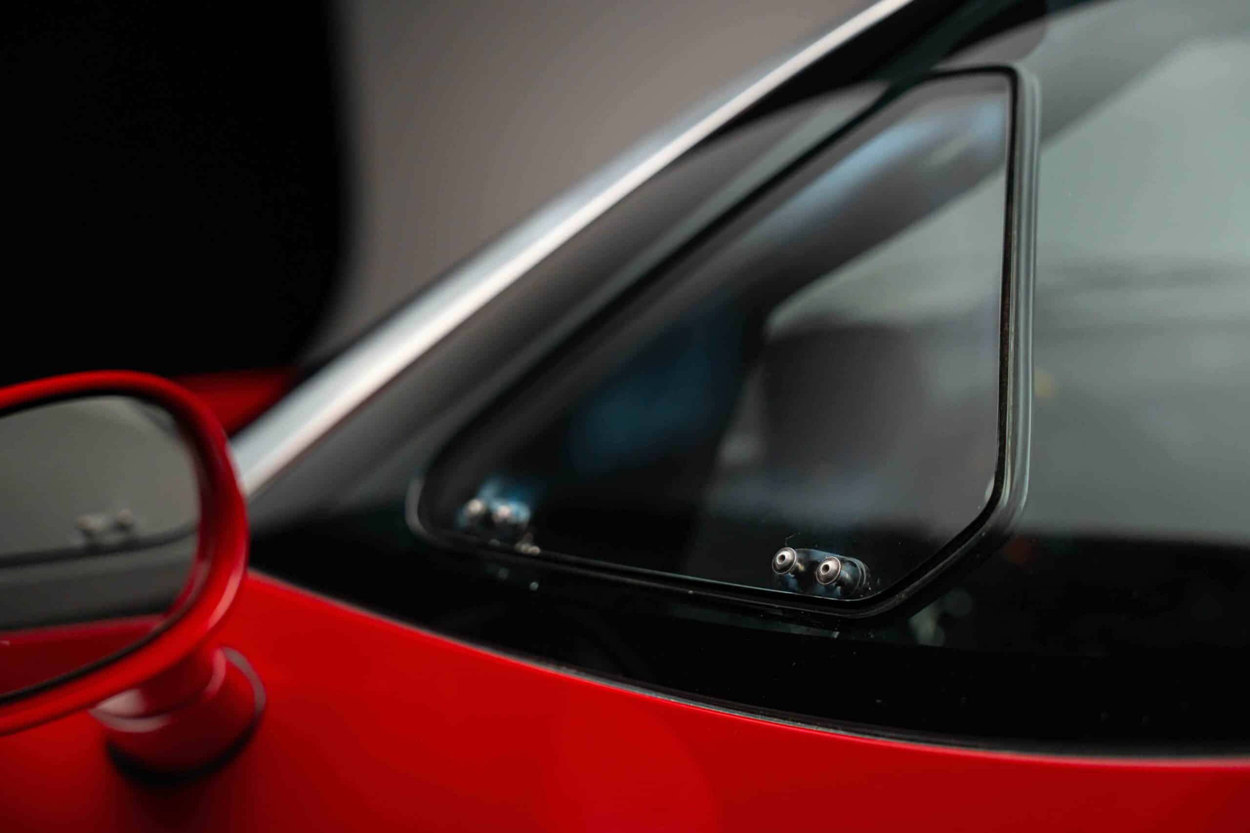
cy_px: 416
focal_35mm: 48
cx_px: 625
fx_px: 1674
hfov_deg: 41.0
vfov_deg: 28.0
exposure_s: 1/80
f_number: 2.8
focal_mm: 48.2
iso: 800
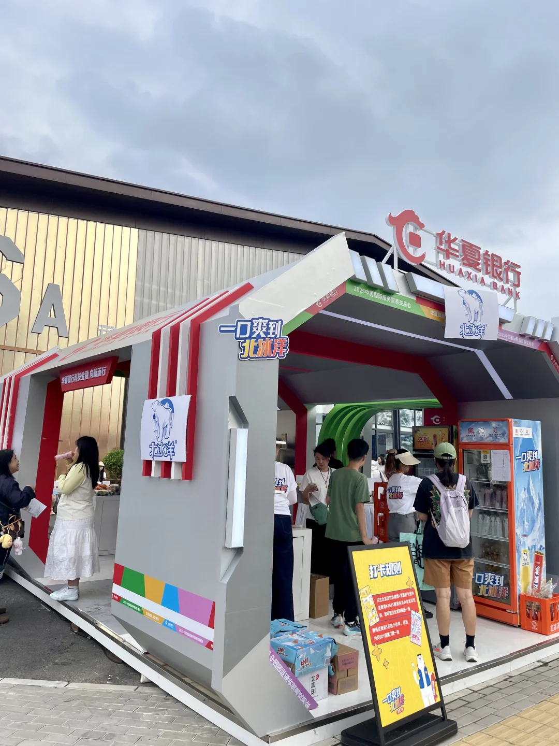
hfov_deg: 53.1
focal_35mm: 26
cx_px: 280
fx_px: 560
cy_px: 373
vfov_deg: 67.3
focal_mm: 4.2
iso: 32
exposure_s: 1/1416
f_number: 1.6
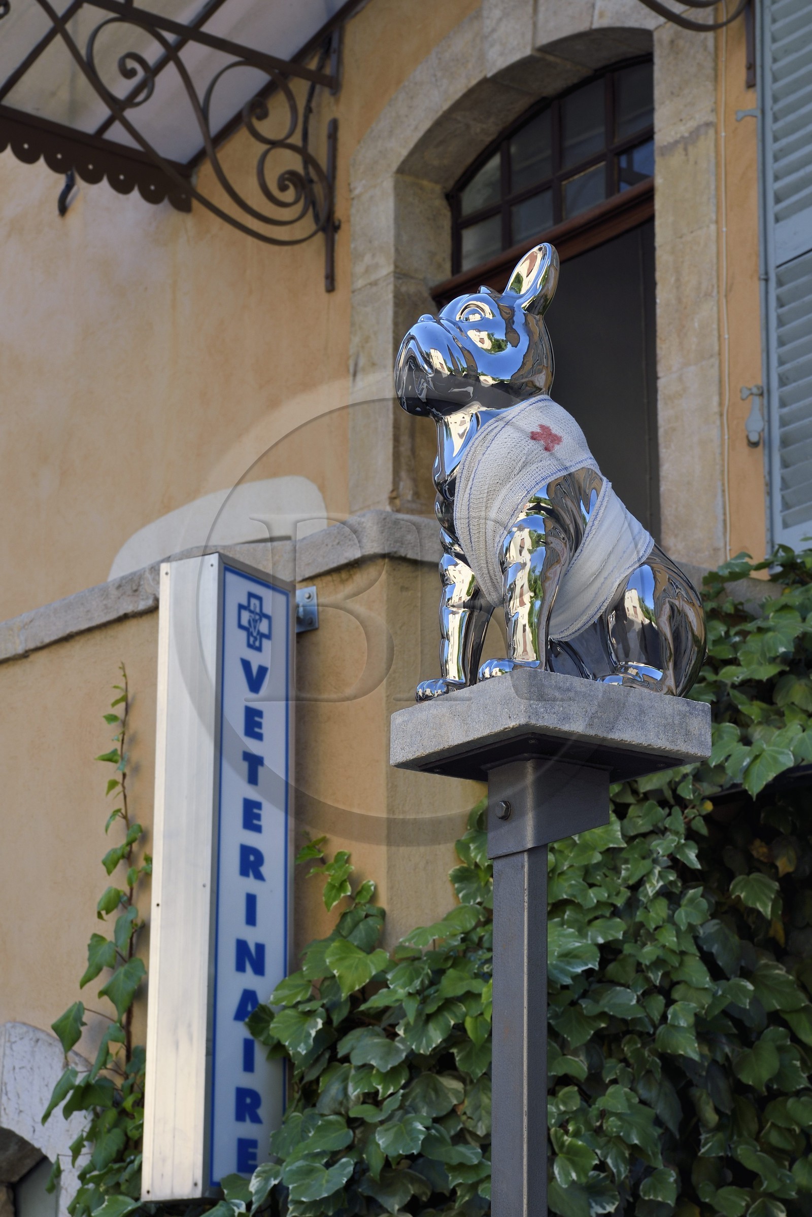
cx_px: 406
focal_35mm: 70
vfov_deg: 28.8
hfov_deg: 19.5
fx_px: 2368
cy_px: 608
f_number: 14
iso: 200
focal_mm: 70
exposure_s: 1/100
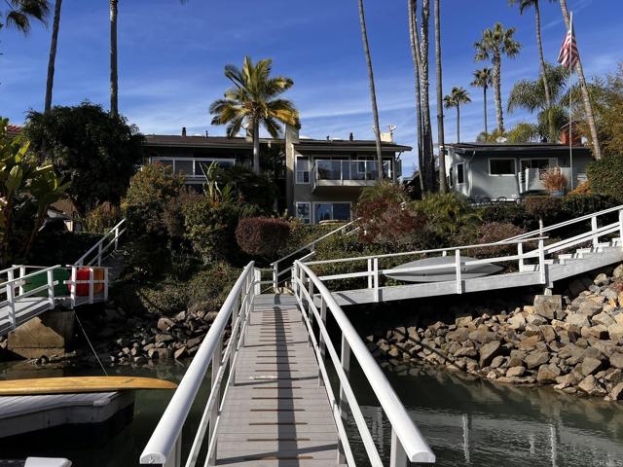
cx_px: 312
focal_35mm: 26
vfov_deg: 53.1
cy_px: 234
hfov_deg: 67.3
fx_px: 468
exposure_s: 1/3968
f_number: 1.5
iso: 50
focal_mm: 5.7
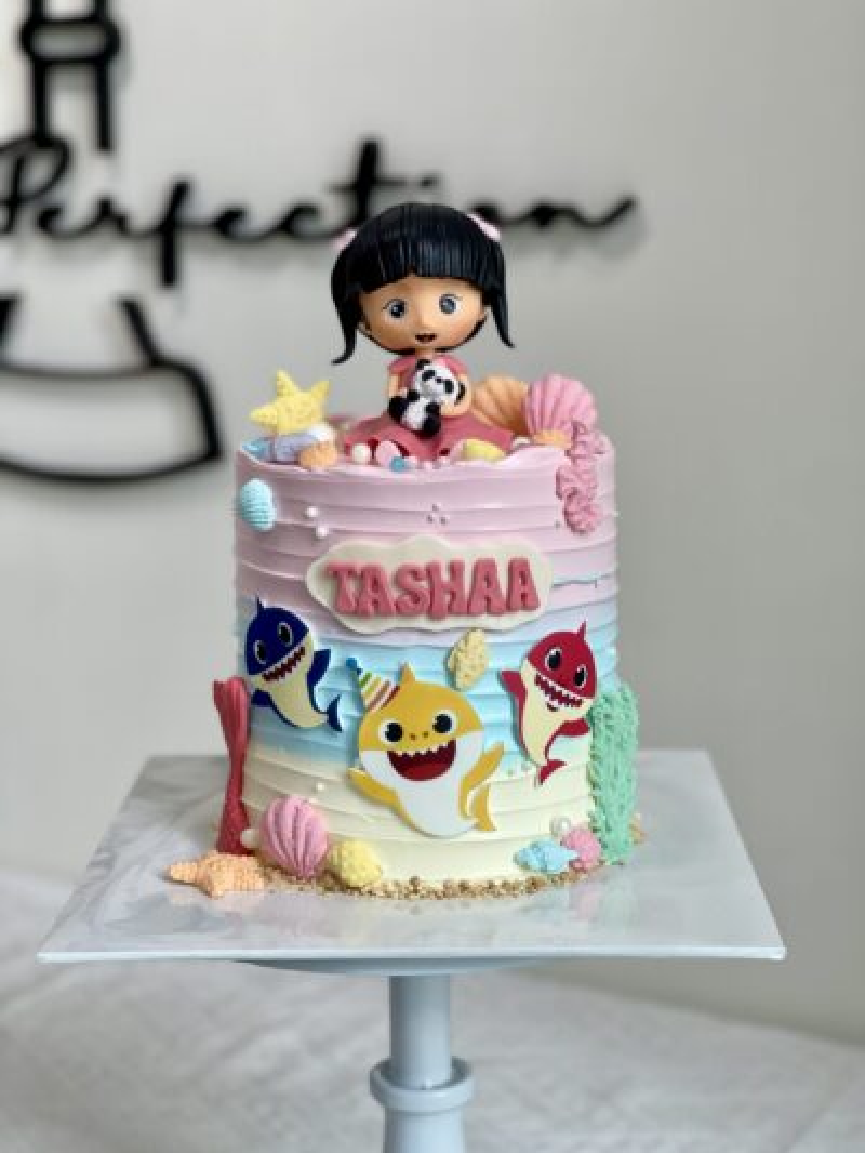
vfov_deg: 30.3
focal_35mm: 64
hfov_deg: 22.9
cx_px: 432
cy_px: 576
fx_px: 2131
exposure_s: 1/100
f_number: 2.2
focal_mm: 7.5
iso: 40
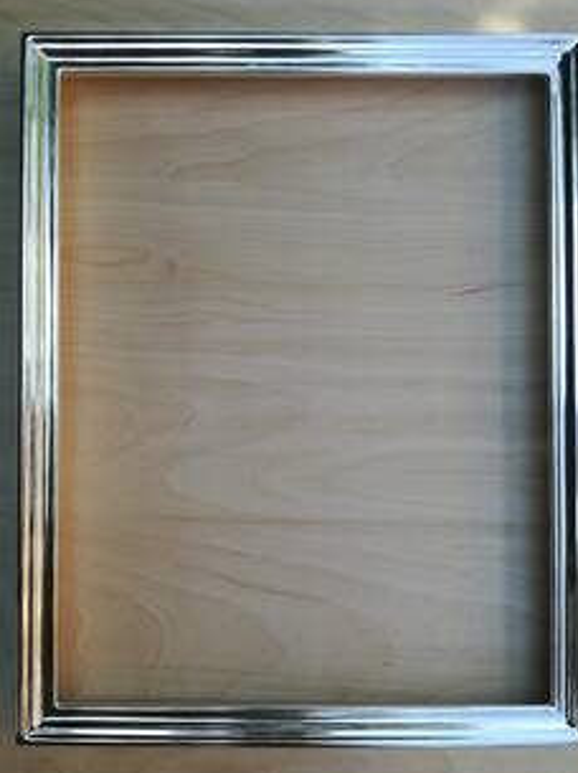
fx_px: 692
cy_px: 403
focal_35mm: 31
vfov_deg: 58.4
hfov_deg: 45.4
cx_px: 289
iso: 50
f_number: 2
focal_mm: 3.79
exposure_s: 1/349
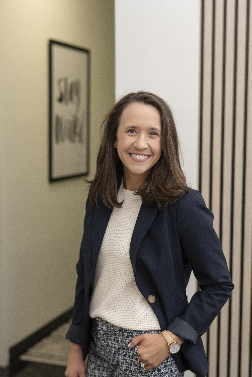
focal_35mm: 58
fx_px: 609
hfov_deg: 23.4
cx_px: 126
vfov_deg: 34.5
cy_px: 188
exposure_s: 1/250
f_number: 3.2
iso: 400
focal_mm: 58
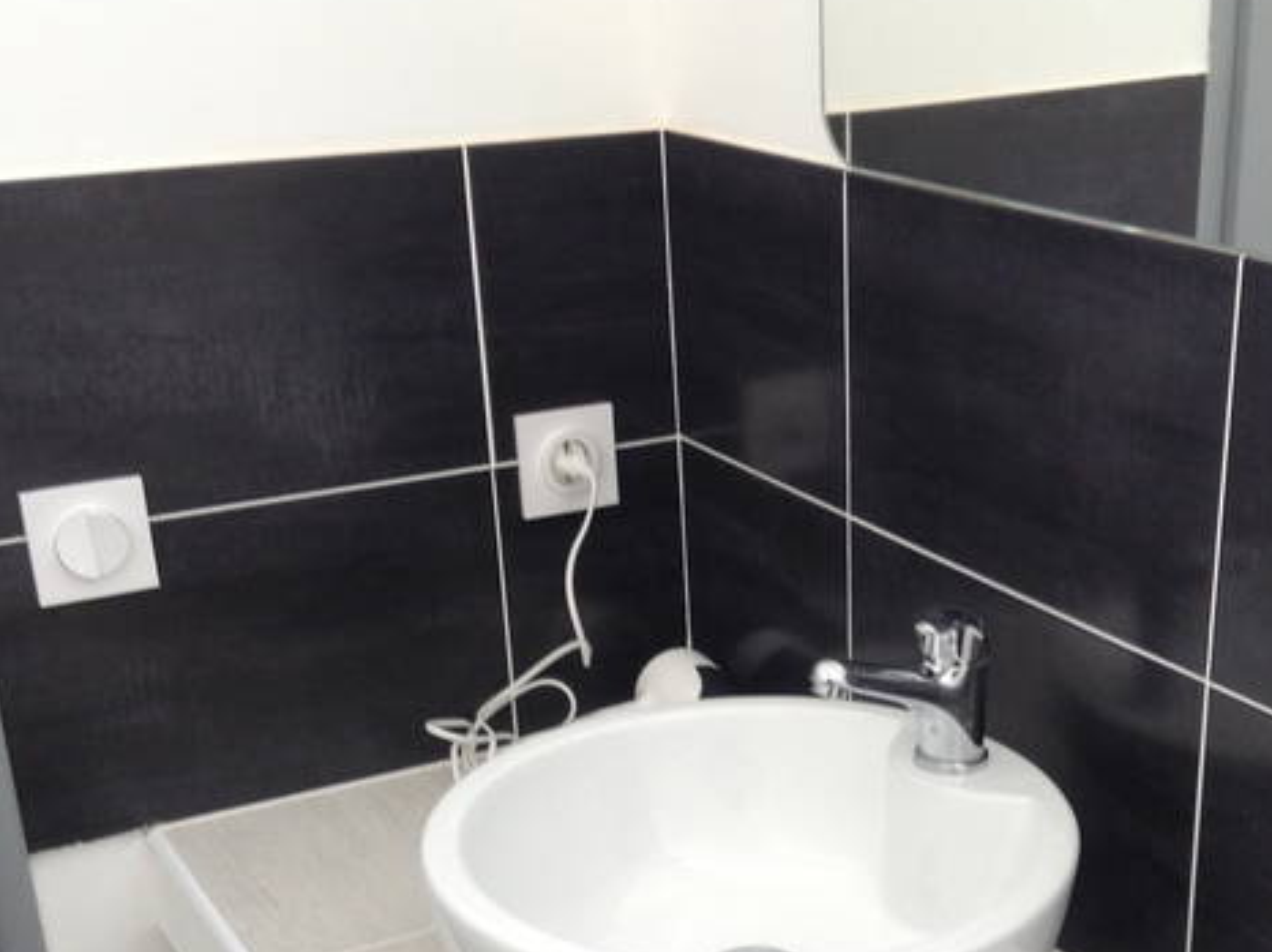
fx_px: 2057
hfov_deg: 34.2
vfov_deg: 25.6
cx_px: 811
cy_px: 767
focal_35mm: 56
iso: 32
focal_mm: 3.3
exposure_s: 1/30
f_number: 2.4
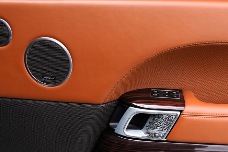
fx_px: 234
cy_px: 94
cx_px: 130
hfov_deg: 51.7
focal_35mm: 37
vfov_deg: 35.8
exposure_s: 1/100
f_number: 5
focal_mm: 24
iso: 100
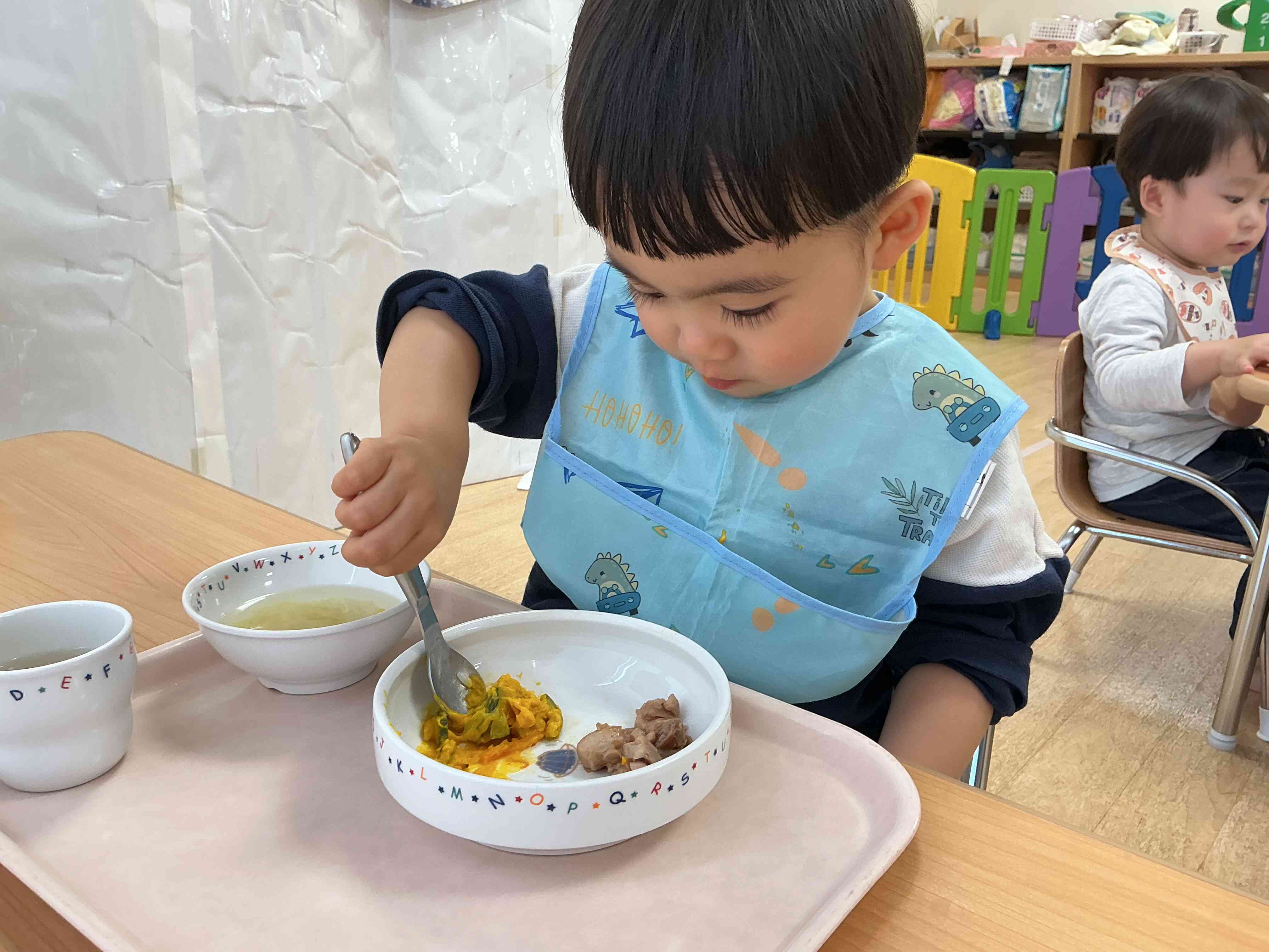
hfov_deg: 61.7
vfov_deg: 48.2
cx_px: 634
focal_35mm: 29
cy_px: 476
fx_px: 1063
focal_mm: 3
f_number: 1.8
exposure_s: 1/120
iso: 40
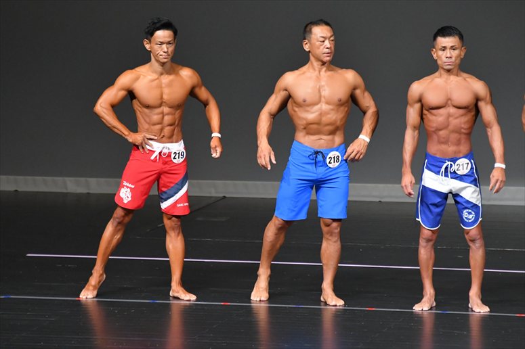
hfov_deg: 6.0
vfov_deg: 4.0
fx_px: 5029
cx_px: 262
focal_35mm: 345
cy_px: 174
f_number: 5.6
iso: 5000
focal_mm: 230
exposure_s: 1/400
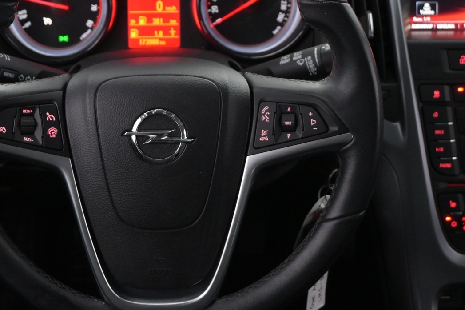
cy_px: 131
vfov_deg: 20.9
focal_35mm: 65
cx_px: 157
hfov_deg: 30.7
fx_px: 840
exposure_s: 1/50
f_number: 4.5
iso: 3200
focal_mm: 28
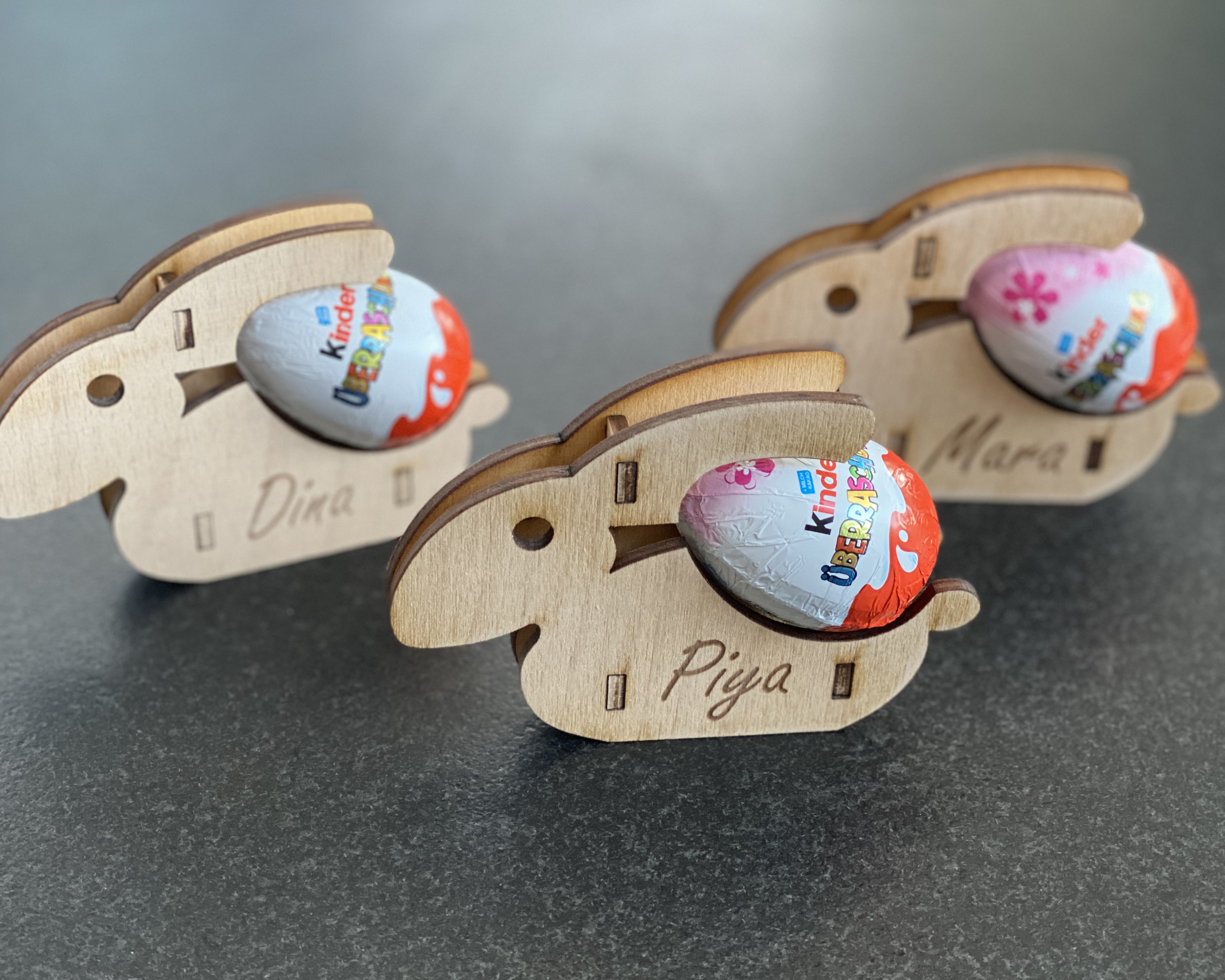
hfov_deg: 34.1
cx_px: 588
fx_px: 1994
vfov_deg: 27.6
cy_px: 497
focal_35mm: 55
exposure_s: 1/94
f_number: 2
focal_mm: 6
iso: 250
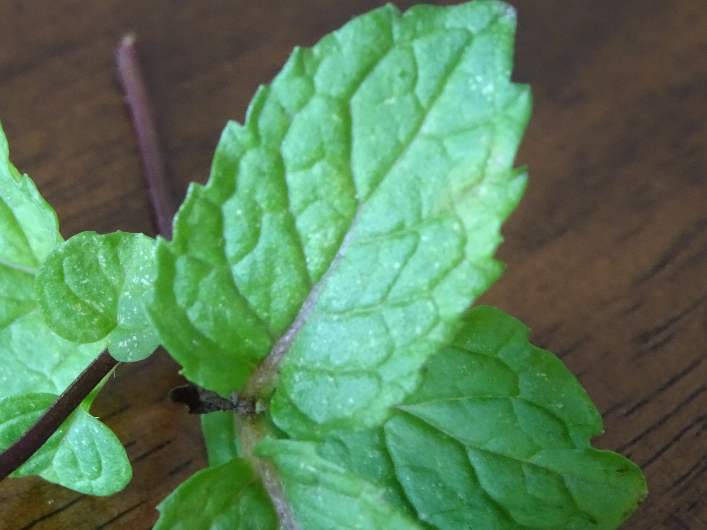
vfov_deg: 15.2
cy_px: 233
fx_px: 1981
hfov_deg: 20.2
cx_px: 353
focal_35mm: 97
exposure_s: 1/50
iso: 800
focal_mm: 11.32
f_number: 4.5
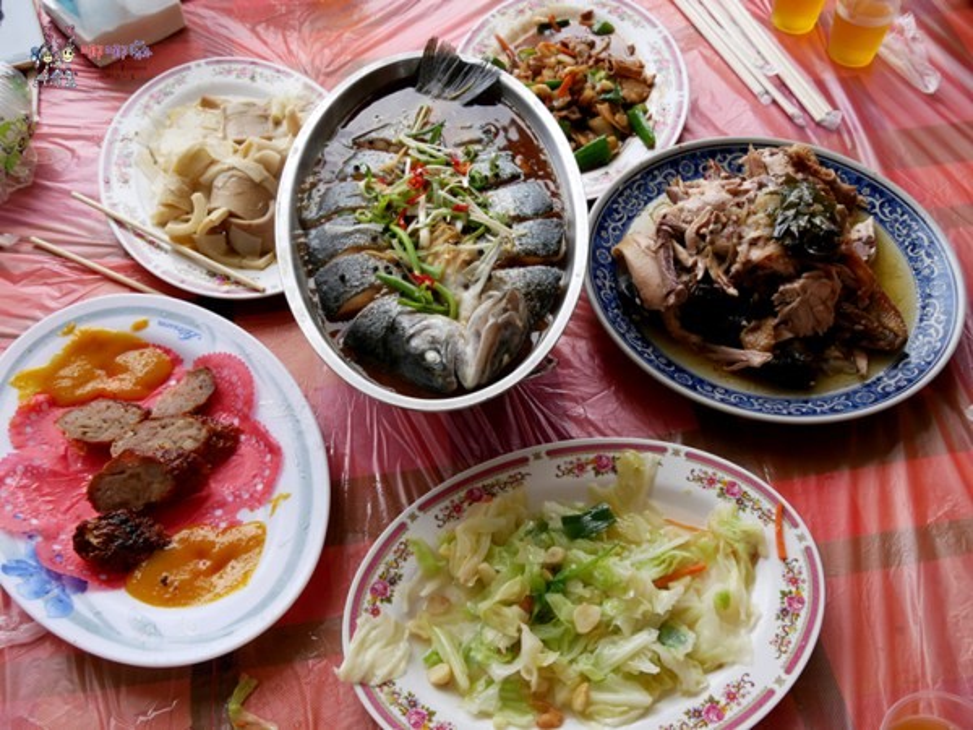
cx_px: 486
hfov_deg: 49.0
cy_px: 365
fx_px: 1068
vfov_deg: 37.7
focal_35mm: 38
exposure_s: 1/200
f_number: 5.6
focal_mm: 19
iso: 320
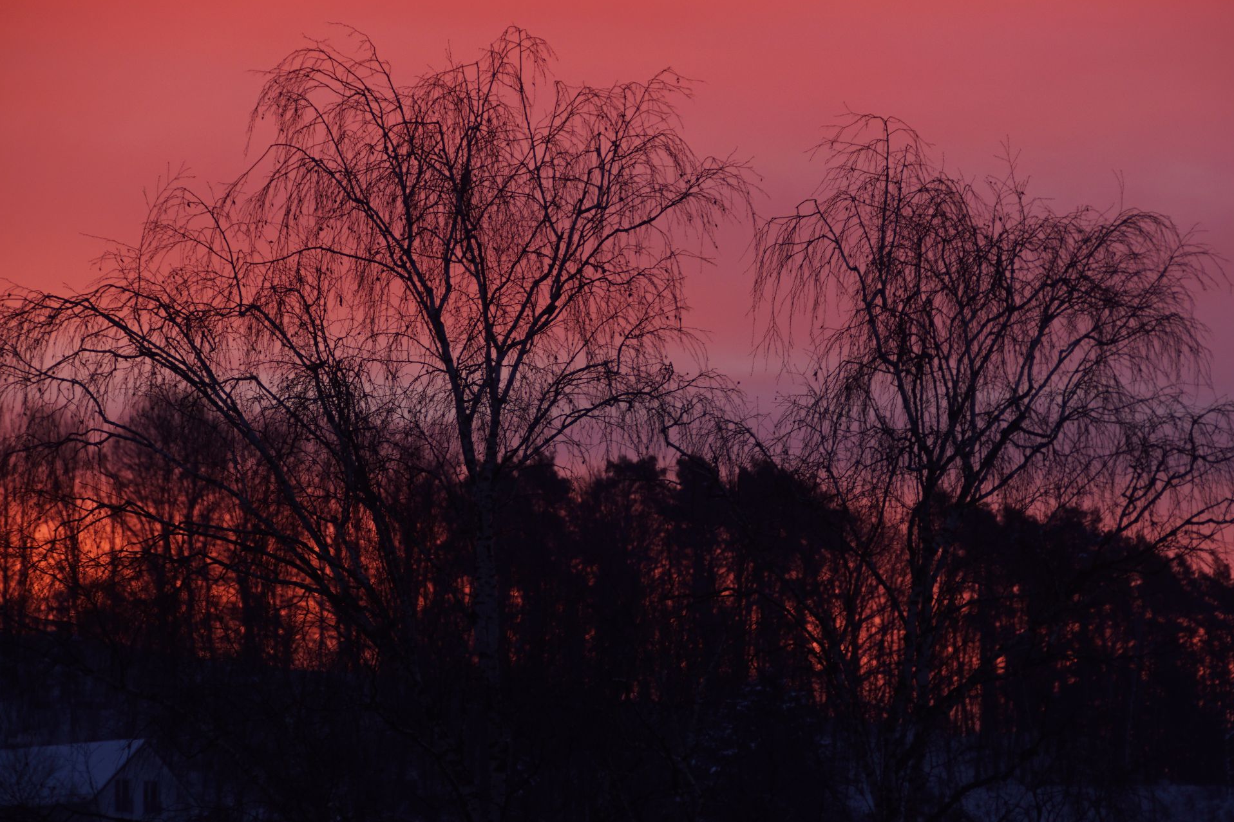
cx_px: 696
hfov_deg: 8.1
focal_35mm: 254
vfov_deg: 5.4
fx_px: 8692
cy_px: 420
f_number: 6.3
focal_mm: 135
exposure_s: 1/30
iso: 200
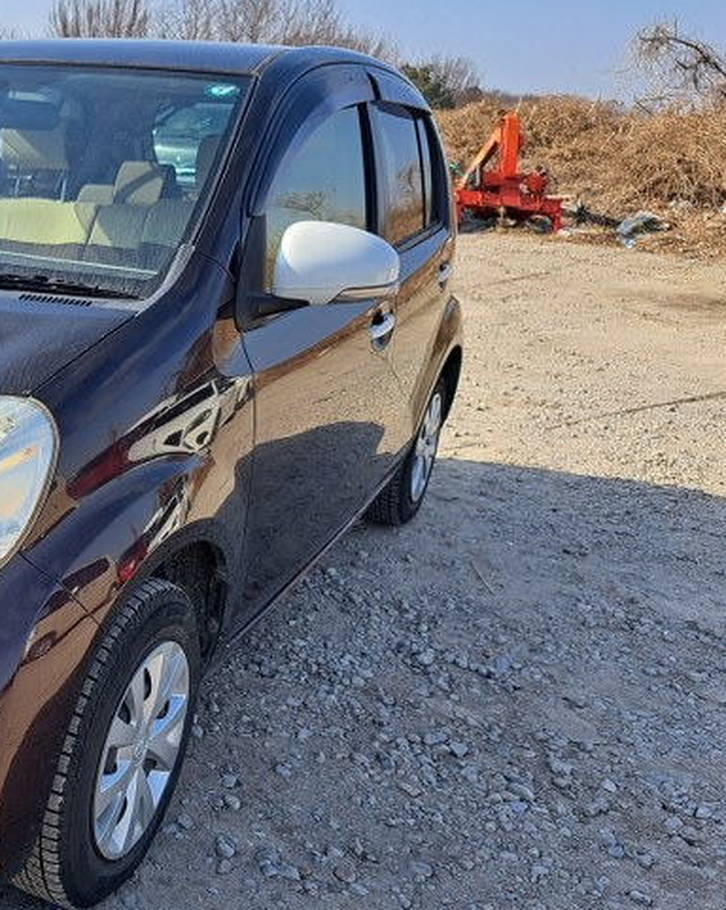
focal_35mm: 39
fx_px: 1049
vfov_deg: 46.8
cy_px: 516
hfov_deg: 34.5
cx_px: -9
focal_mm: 5.23
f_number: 1.8
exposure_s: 1/693
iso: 50
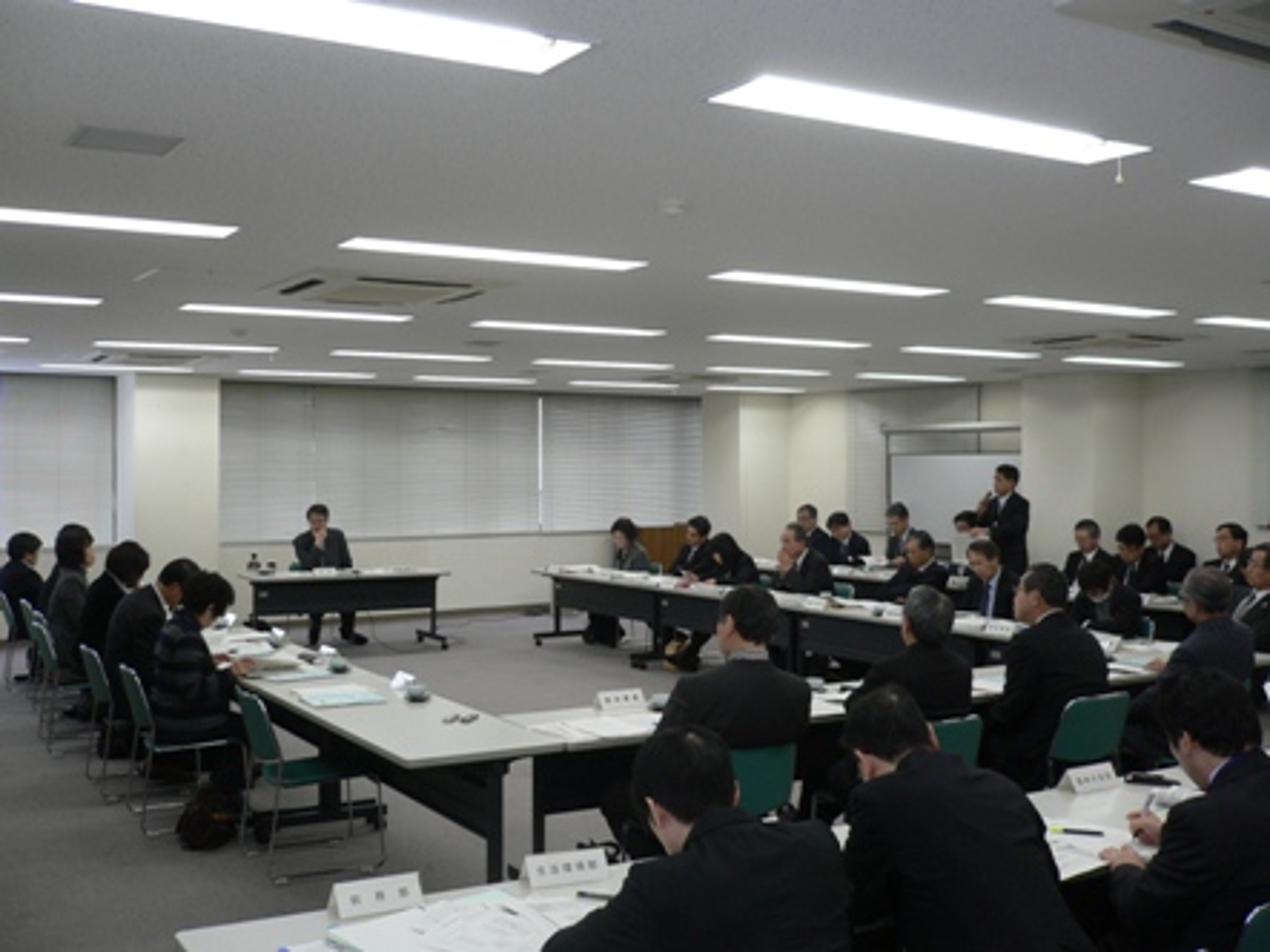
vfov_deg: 40.7
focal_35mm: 35
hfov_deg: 52.6
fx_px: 1284
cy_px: 476
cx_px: 635
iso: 100
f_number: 2.8
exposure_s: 1/50
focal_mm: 5.8
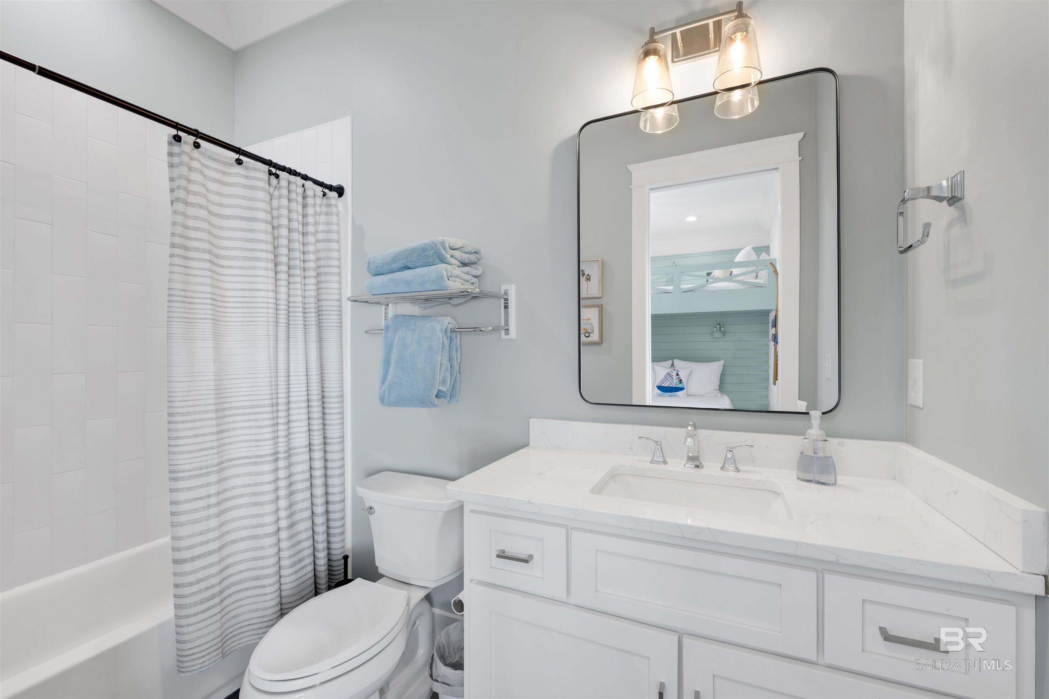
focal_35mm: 14
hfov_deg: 104.3
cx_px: 524
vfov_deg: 81.2
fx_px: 408
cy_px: 350
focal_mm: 14
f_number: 13
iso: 400
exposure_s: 1/5
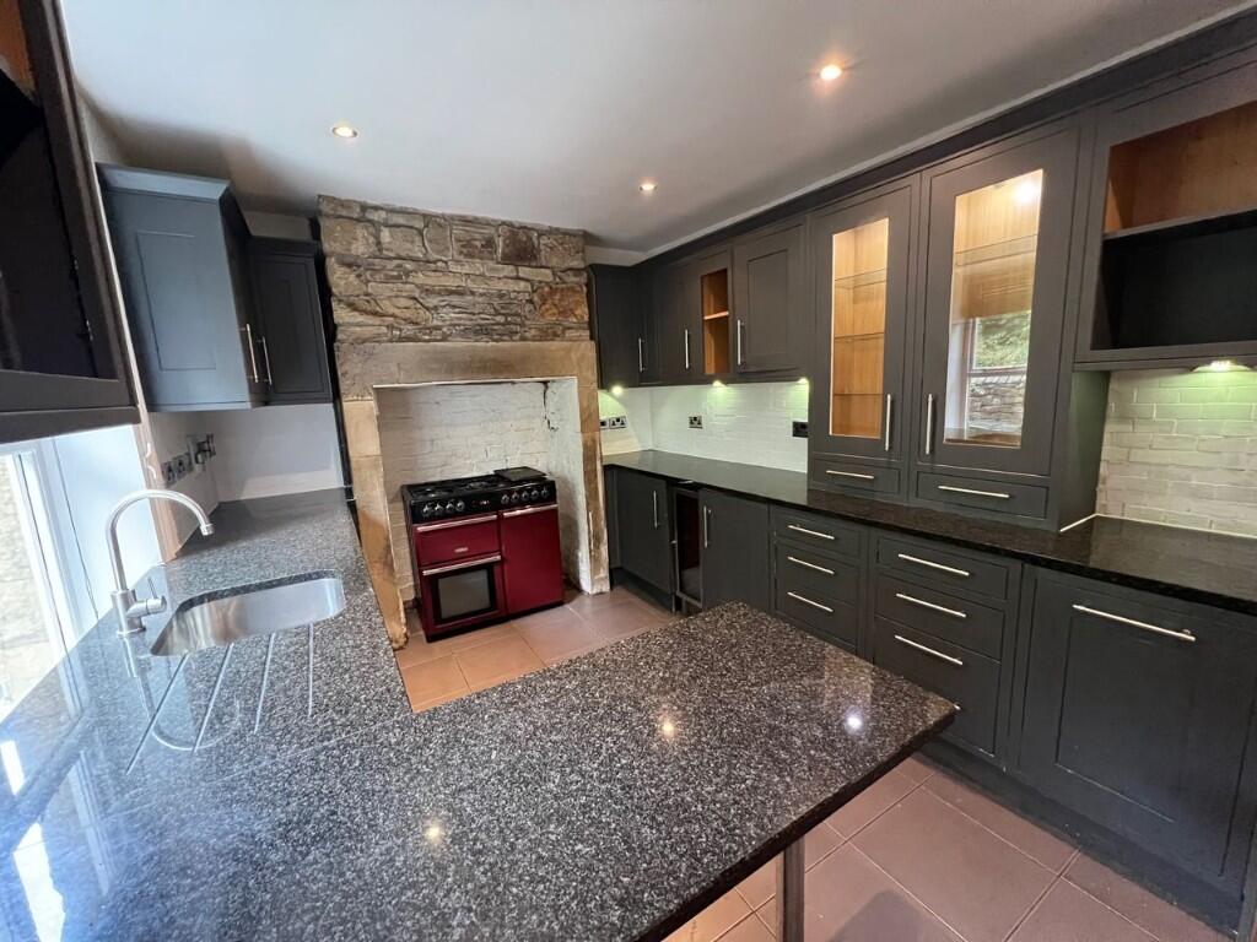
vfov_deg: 89.9
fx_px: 472
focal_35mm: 13
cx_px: 628
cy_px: 471
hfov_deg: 106.2
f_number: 1.8
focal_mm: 1.57
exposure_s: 1/50
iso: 1000
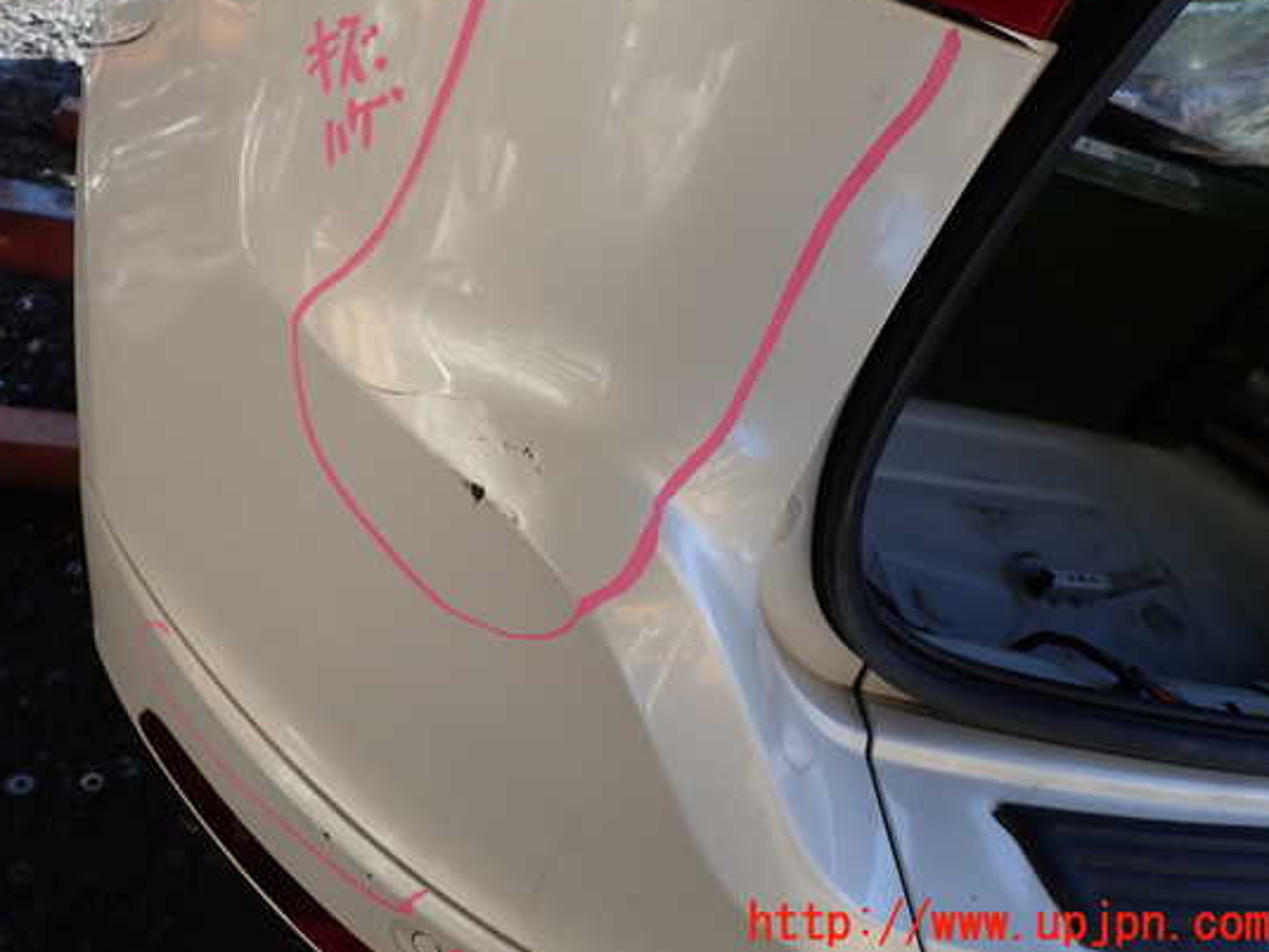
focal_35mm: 28
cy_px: 422
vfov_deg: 49.6
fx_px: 1026
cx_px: 573
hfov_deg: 63.3
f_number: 2.8
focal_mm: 4.5
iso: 100
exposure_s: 1/320
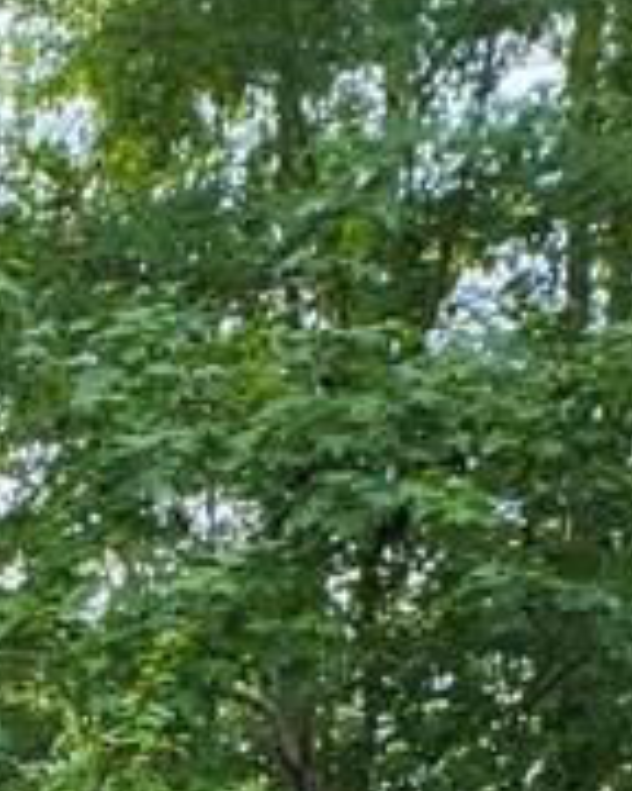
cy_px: 2017
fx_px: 2923
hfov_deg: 11.2
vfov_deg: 11.8
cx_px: -632
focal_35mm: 125
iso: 40
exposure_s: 1/120
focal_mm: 5
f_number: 1.8
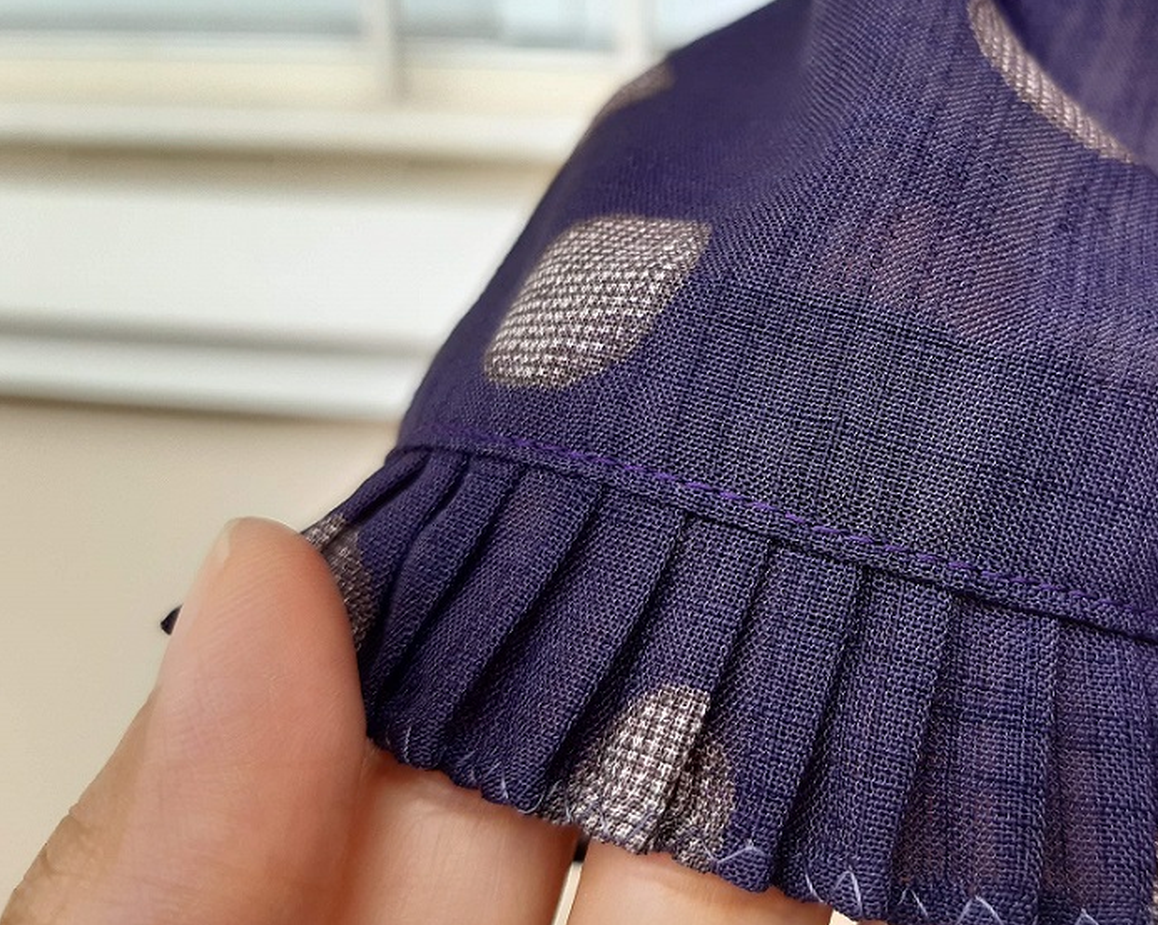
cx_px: 850
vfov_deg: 39.1
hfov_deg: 46.5
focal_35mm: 38
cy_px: 404
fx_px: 1302
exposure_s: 1/170
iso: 40
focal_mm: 3.92
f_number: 1.7
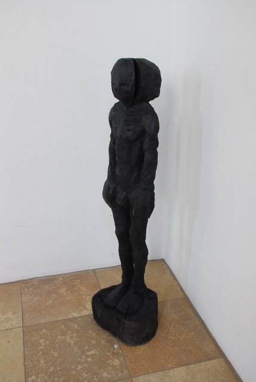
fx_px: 398
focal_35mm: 38
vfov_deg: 51.2
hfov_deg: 35.6
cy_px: 191
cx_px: 128
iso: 100
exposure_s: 1/5
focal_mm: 25
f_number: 5
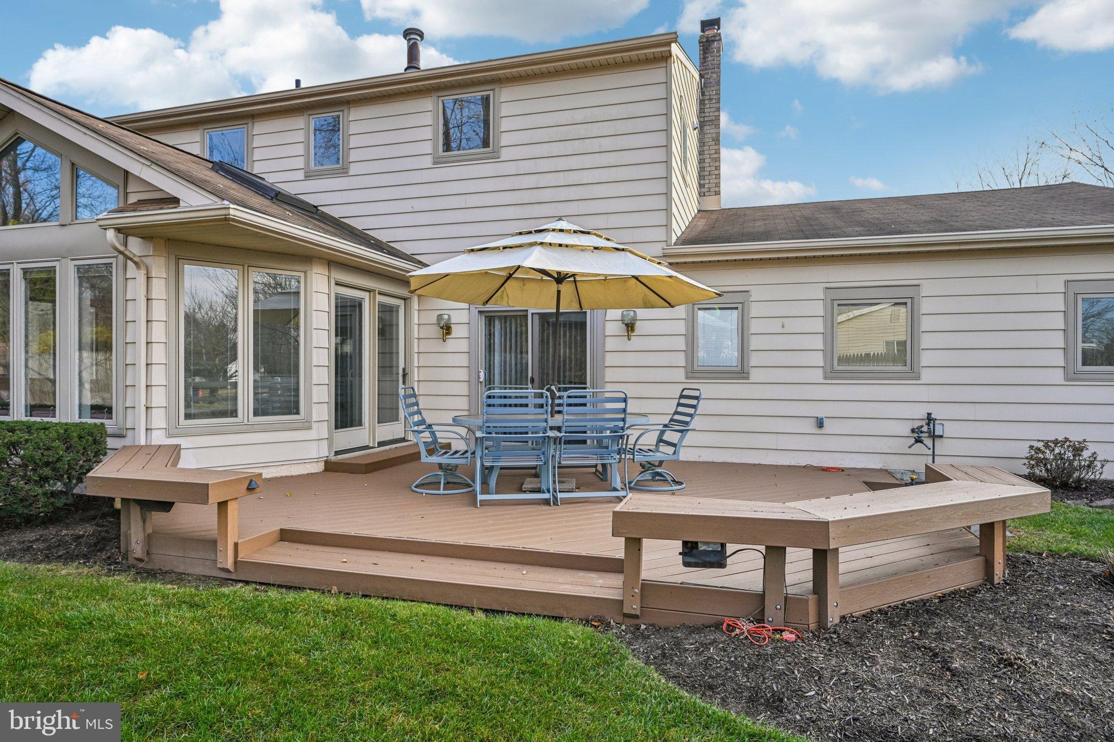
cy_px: 371
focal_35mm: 20
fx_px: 634
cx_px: 557
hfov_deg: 82.6
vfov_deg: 60.7
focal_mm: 20.5
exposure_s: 1/400
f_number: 8
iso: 800
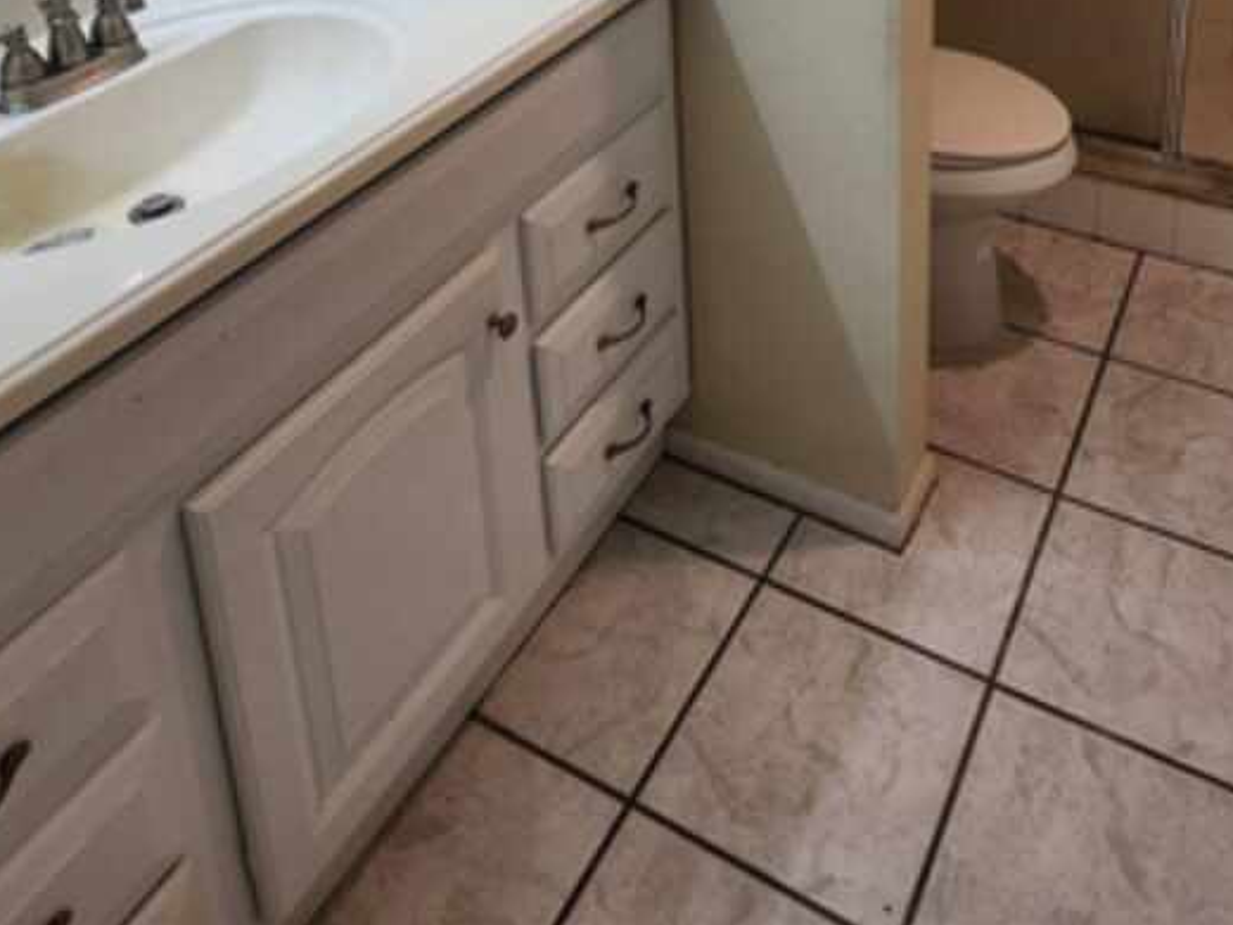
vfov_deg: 34.5
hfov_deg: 56.2
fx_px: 1140
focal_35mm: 32
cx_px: 768
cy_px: -209
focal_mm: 1.74
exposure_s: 1/60
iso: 50
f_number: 2.2
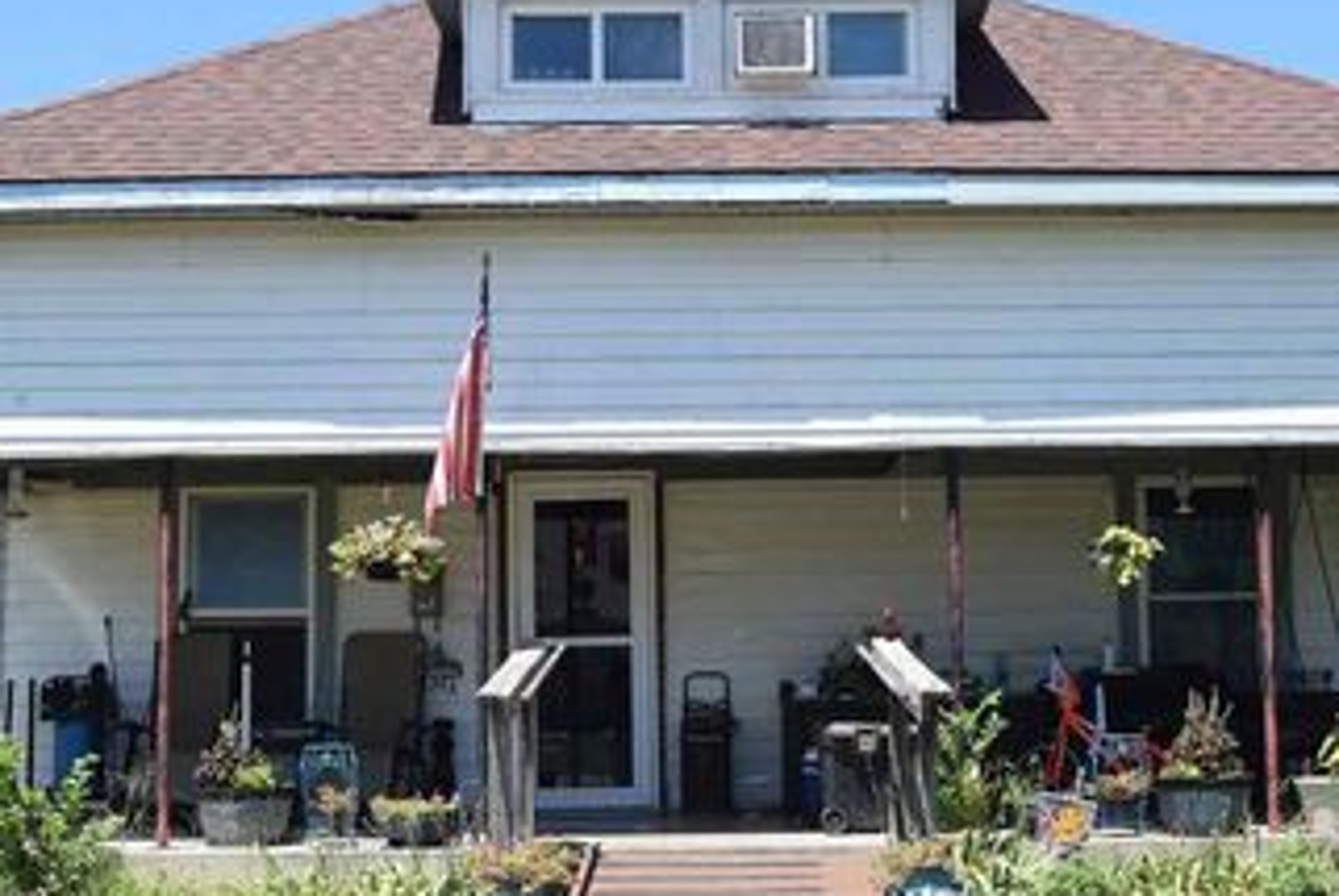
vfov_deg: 24.3
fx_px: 2086
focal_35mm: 56
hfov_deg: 35.5
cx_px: 776
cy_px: 471
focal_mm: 24
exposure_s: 1/320
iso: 200
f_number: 9
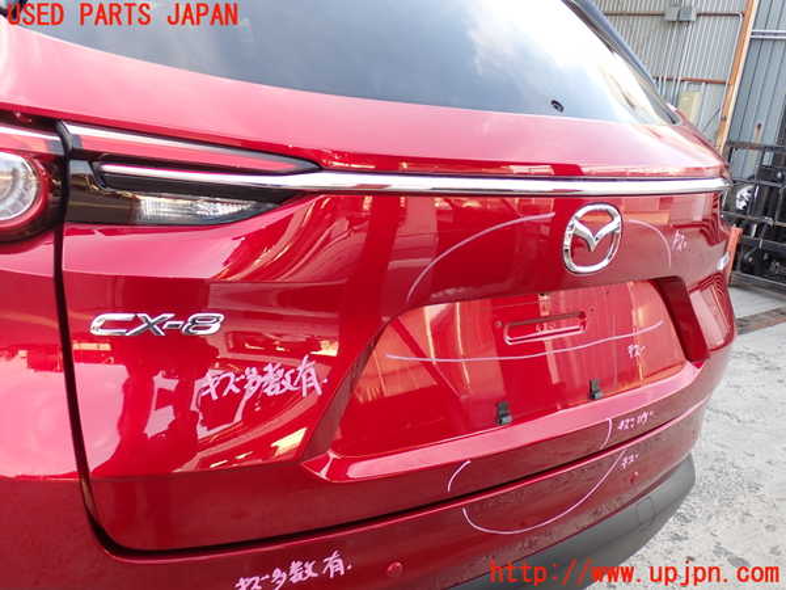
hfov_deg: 56.8
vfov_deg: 44.2
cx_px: 393
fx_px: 727
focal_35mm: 32
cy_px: 295
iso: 100
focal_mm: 5.79
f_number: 2.4
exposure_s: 1/60
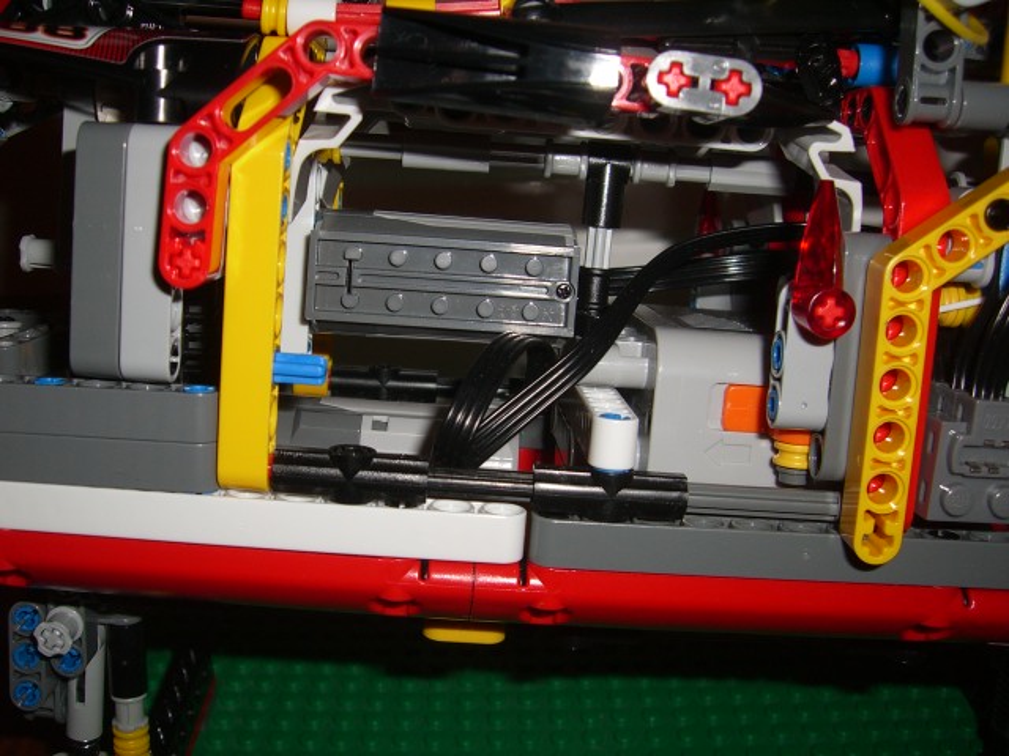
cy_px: 378
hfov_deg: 49.0
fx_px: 1108
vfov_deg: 37.7
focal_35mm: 38
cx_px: 504
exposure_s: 1/60
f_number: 2.7
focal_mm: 6.2
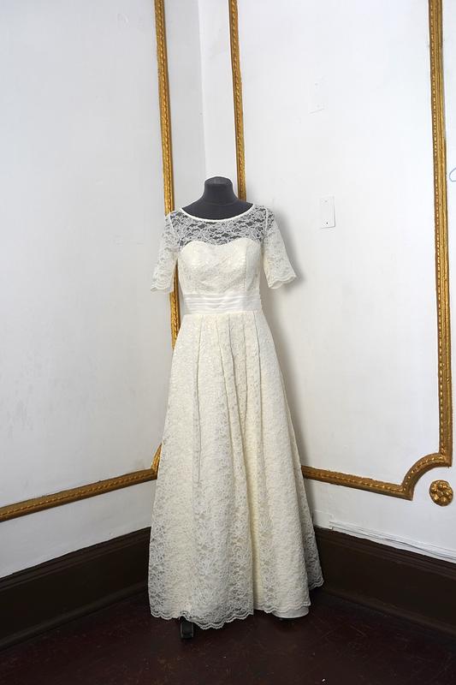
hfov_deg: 35.9
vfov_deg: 51.9
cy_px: 342
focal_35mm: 37
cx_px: 228
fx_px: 703
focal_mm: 37
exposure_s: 1/160
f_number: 5
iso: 1250
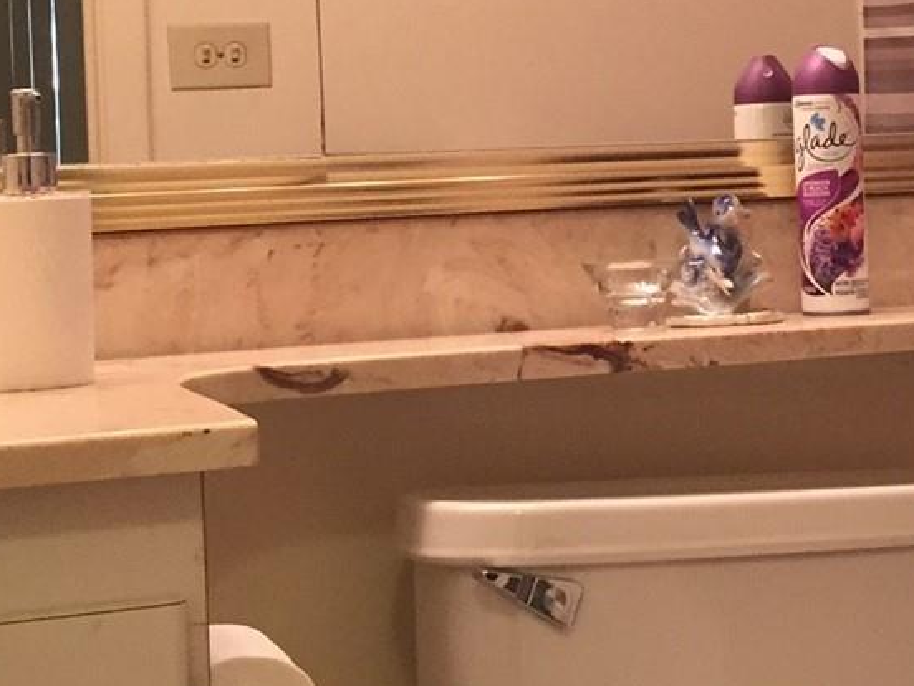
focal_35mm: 84
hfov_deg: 22.8
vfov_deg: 17.4
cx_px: 777
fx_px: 2218
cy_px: 136
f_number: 2.2
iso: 125
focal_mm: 4.15
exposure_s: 1/30
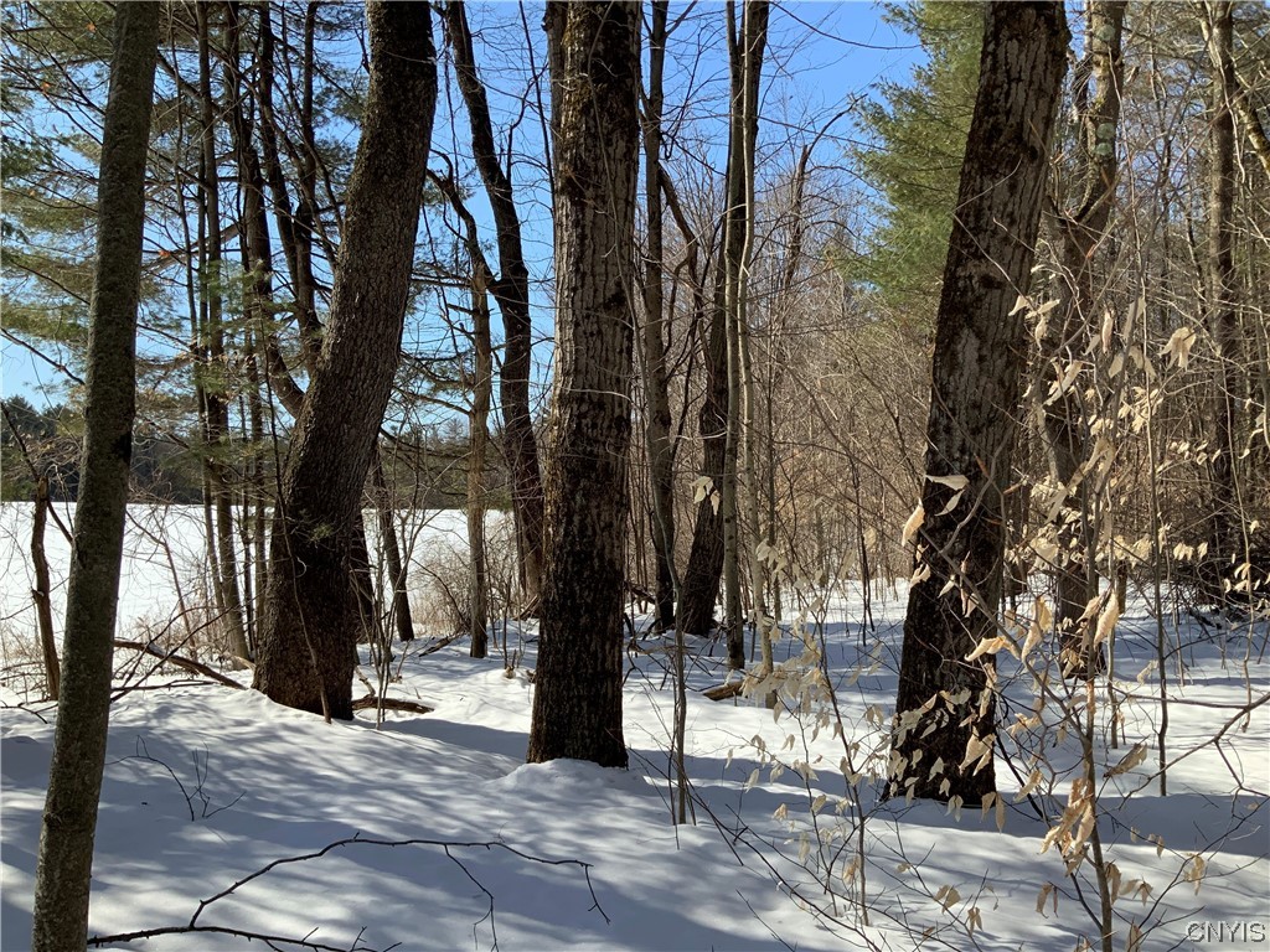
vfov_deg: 48.2
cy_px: 476
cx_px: 635
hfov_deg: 61.7
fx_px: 1064
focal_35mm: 29
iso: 16
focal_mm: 3
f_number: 1.8
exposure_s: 1/1786
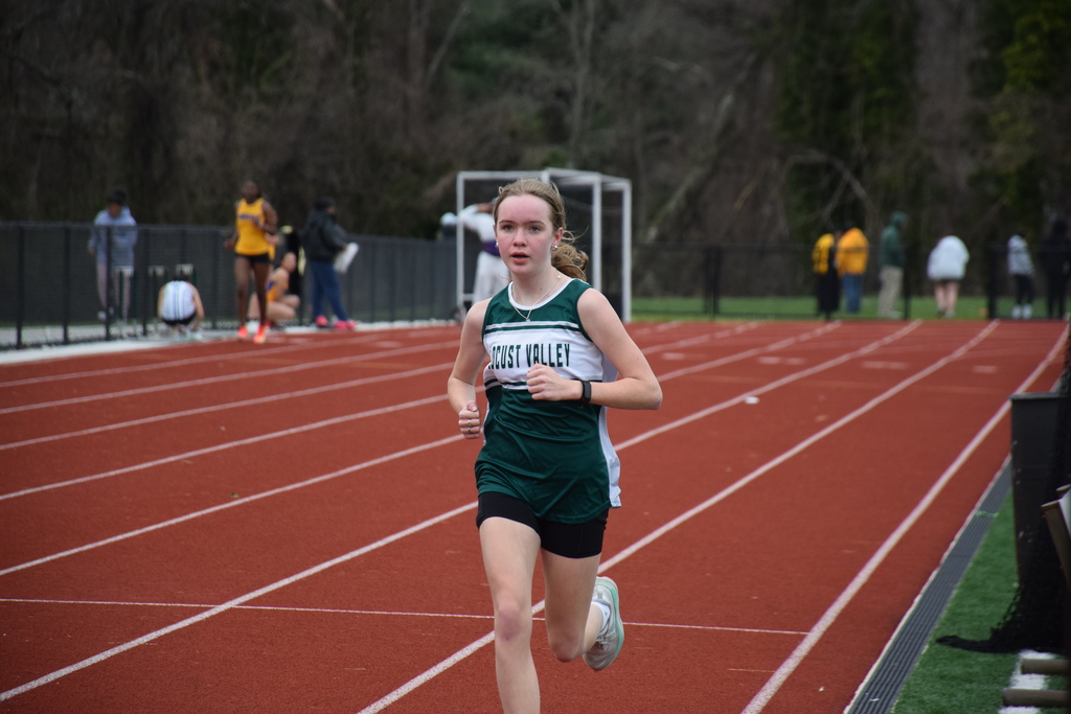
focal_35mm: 210
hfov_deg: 9.8
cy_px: 357
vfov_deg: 6.5
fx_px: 6248
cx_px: 536
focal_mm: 140
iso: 800
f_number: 5.6
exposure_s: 1/640
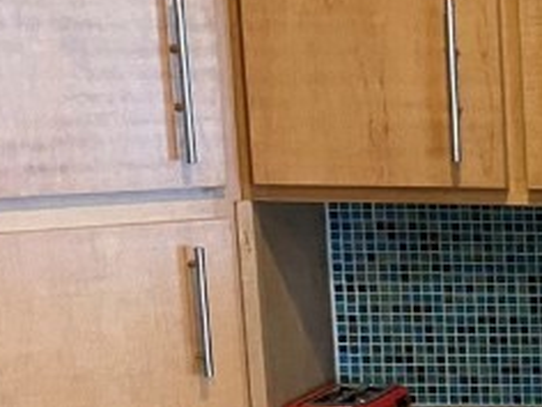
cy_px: 405
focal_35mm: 113
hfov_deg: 14.6
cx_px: 1068
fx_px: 1769
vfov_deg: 12.9
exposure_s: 1/60
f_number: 1.8
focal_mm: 4.25
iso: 320
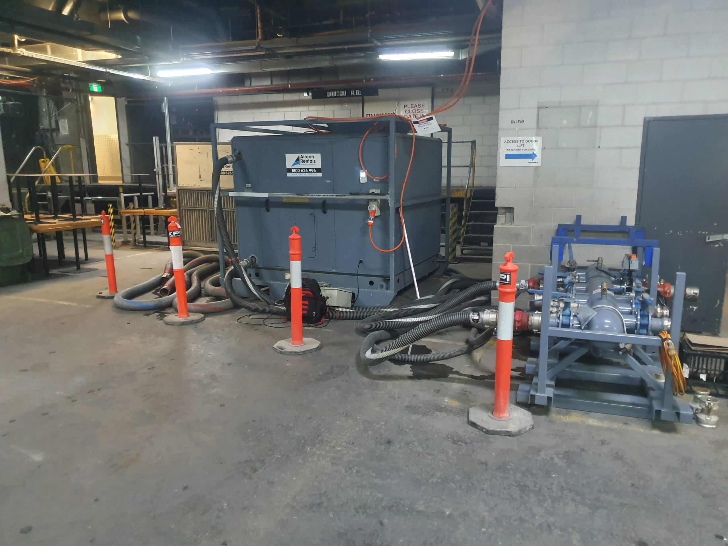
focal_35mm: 26
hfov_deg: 67.3
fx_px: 547
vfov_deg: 53.1
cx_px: 364
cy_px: 273
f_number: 1.5
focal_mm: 4.32
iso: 640
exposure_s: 1/33
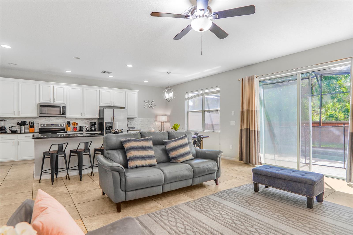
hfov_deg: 90.0
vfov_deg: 67.4
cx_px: 176
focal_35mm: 18
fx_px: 176
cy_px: 118
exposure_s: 1/50
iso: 100
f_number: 2.2
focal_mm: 12
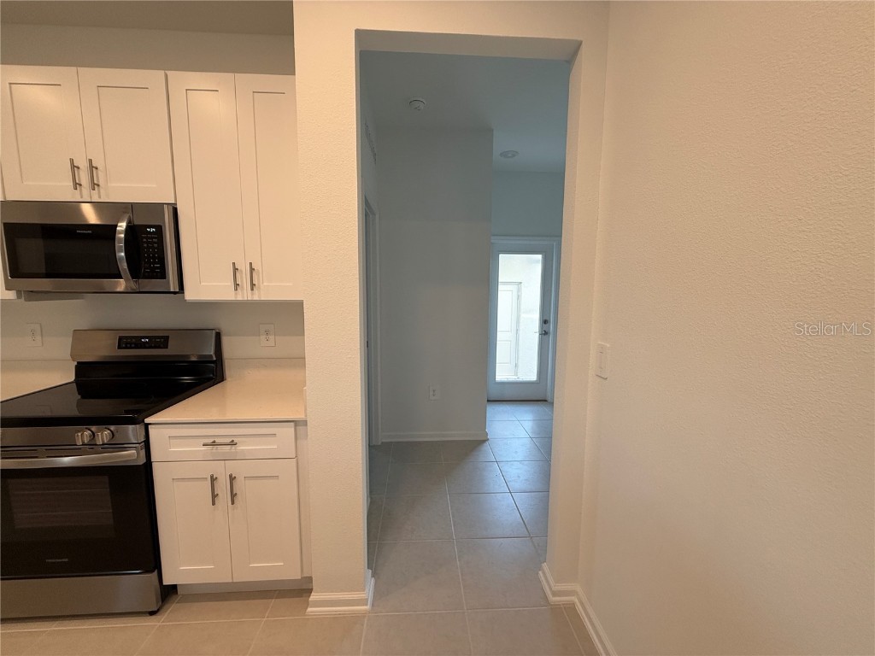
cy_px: 328
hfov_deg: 102.1
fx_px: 354
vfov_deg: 85.7
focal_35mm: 14
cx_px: 438
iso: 125
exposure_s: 1/120
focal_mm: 2.22
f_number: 2.2
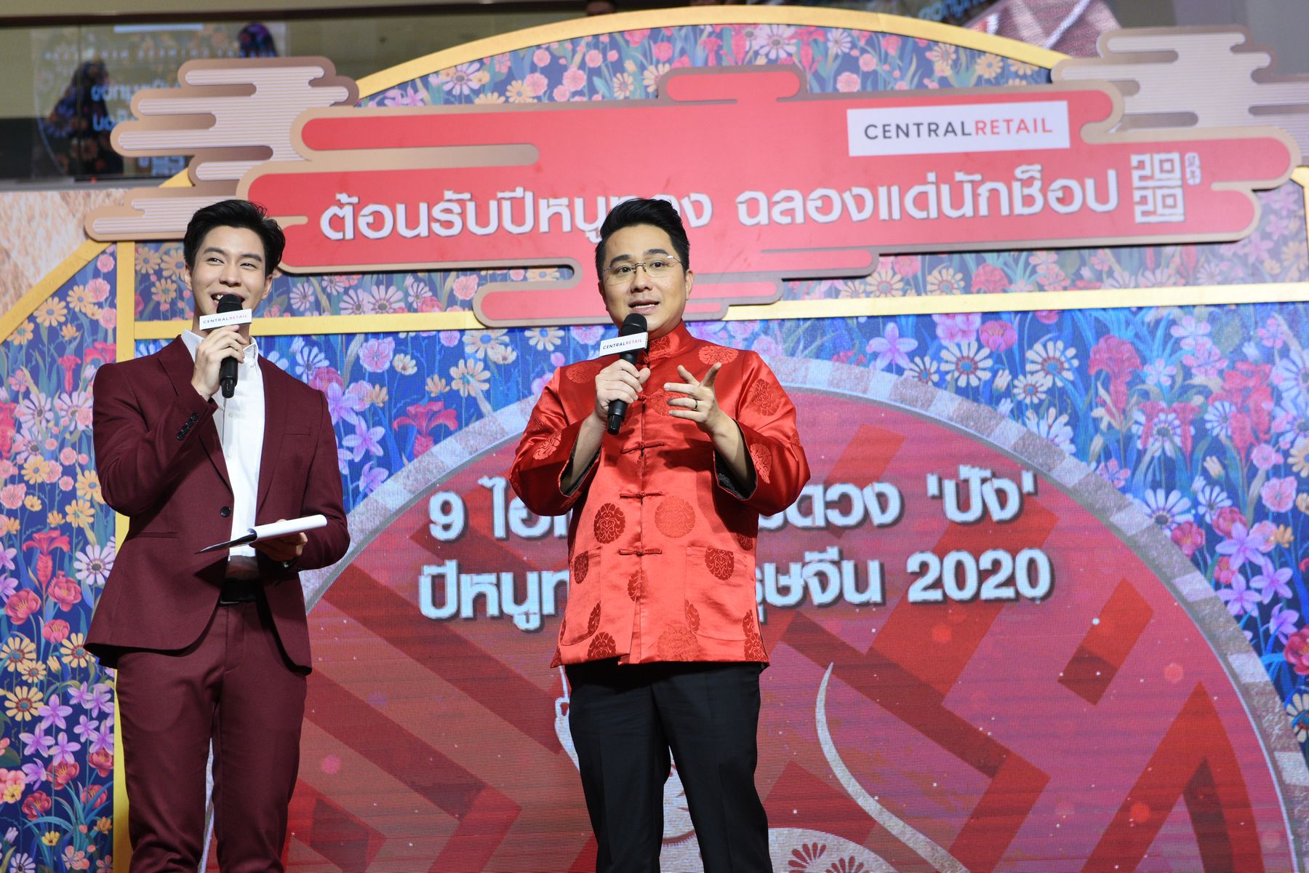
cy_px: 436
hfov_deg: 28.8
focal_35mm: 70
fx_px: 2545
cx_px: 654
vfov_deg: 19.5
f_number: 5
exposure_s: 1/200
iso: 1600
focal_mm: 70
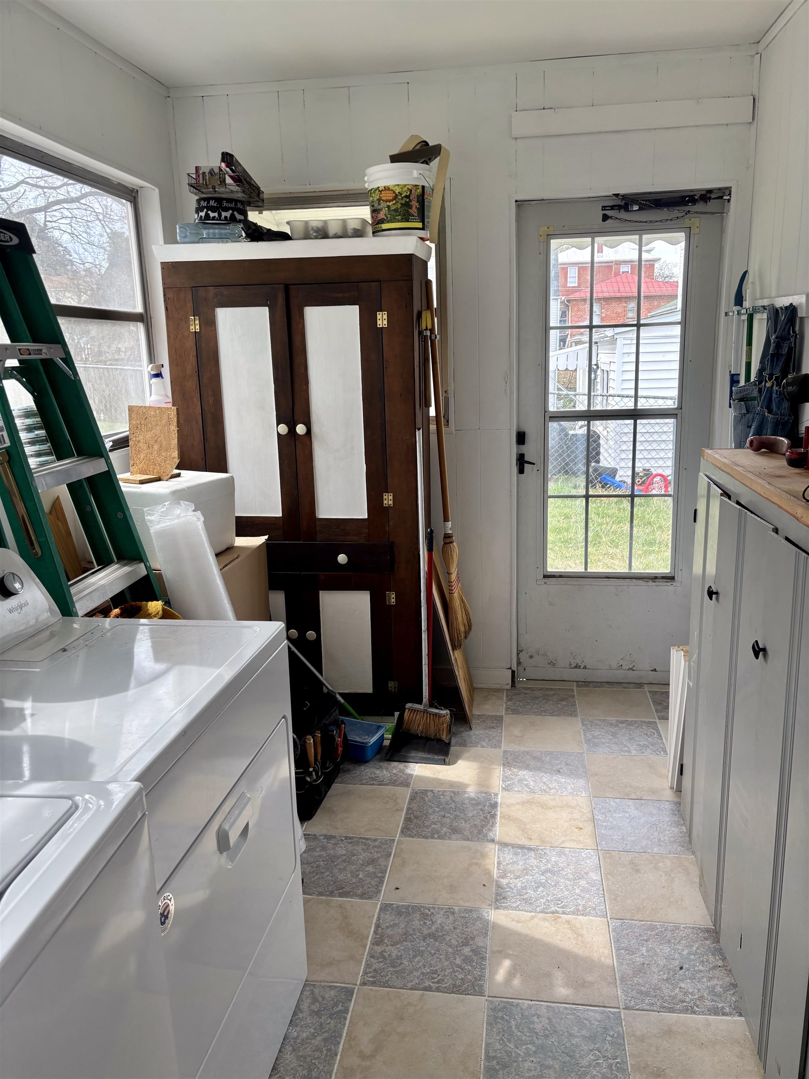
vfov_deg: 67.3
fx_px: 810
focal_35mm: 26
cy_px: 540
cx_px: 404
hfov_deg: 53.1
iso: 50
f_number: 1.6
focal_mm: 5.96
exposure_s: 1/222
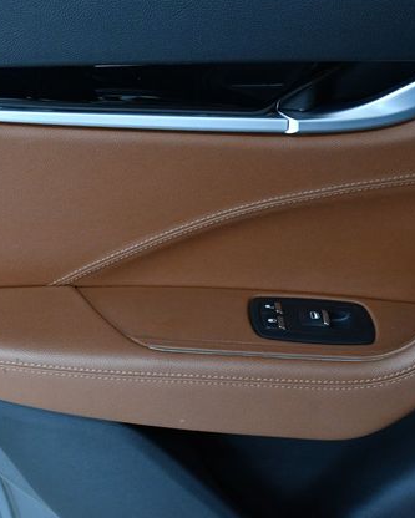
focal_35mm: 75
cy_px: 255
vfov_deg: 25.4
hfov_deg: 20.4
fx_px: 1151
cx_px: 182
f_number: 7.1
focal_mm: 35
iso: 2500
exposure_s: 1/200
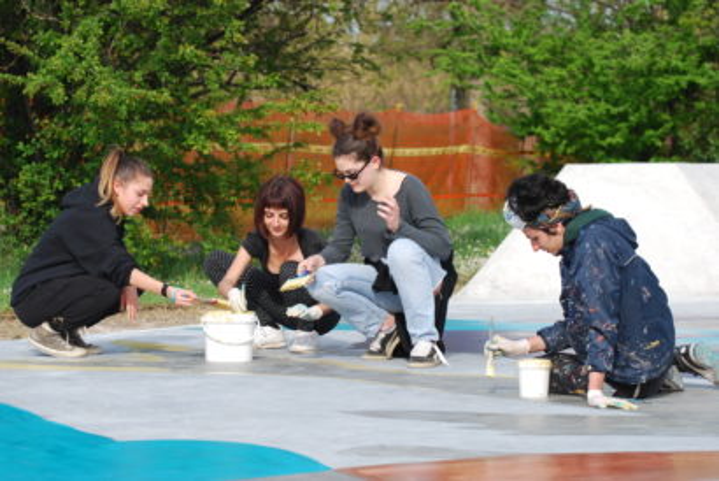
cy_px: 240
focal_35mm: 129
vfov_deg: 10.6
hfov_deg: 15.9
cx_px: 360
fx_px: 2578
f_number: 5.6
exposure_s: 1/500
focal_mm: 86
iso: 200
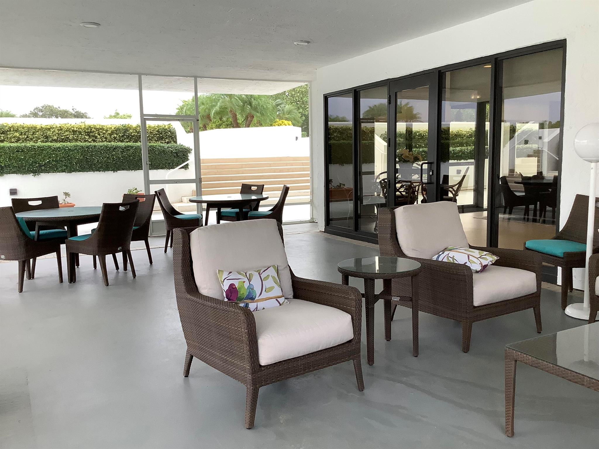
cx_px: 300
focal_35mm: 31
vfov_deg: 45.4
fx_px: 536
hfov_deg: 58.4
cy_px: 224
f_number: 2.4
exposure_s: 1/120
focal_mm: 3.3
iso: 80
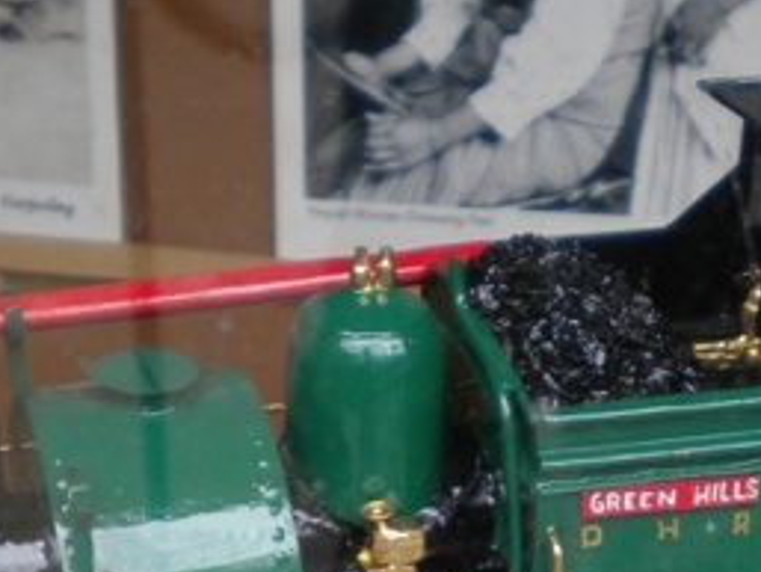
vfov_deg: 12.9
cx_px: 506
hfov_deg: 18.0
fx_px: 2397
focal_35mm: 109
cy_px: 865
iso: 100
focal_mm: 6.3
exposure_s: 1/169
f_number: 3.1
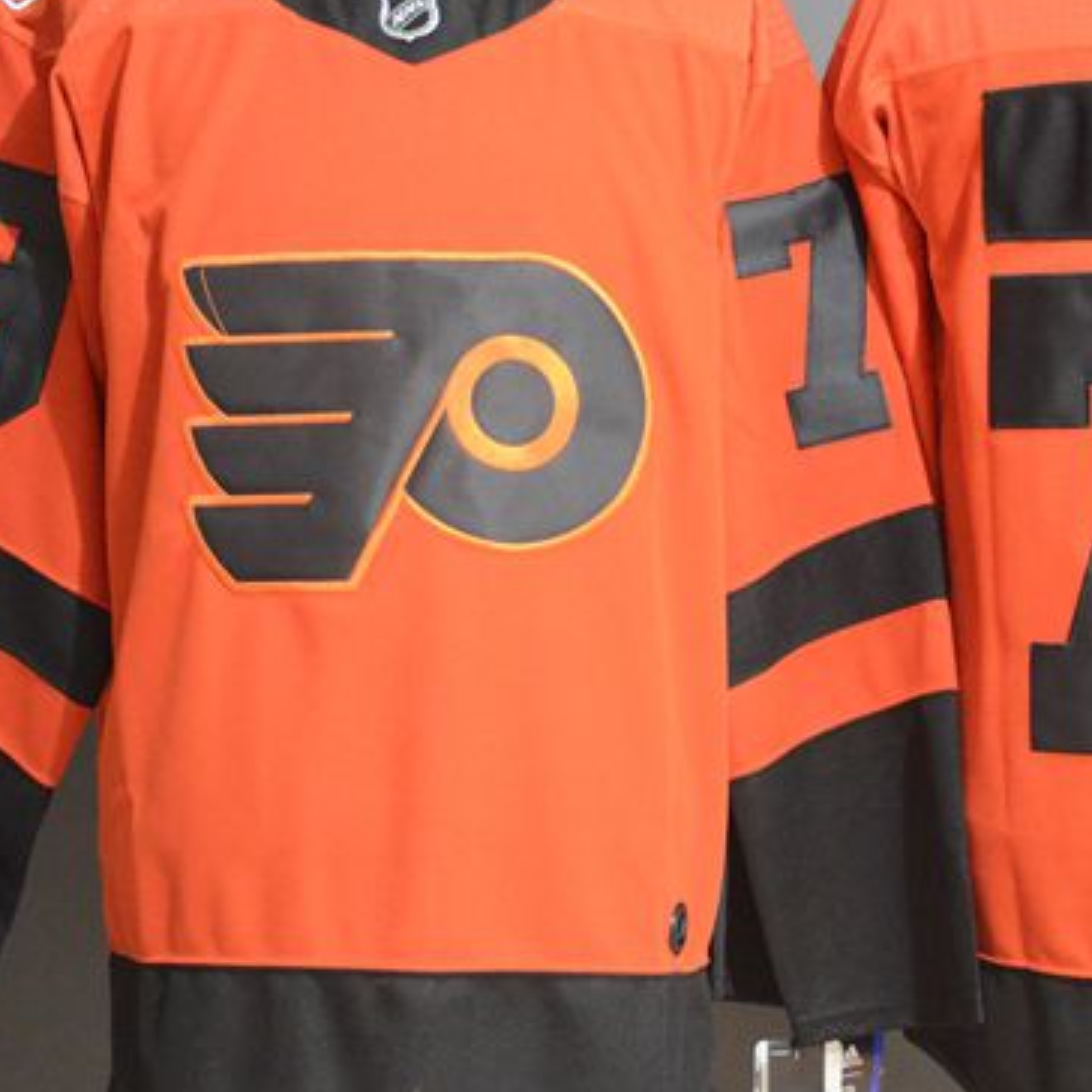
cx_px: 735
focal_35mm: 98
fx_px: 3495
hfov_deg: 17.7
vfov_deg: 17.7
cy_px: 426
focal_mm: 35
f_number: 4.2
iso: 4000
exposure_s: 1/13
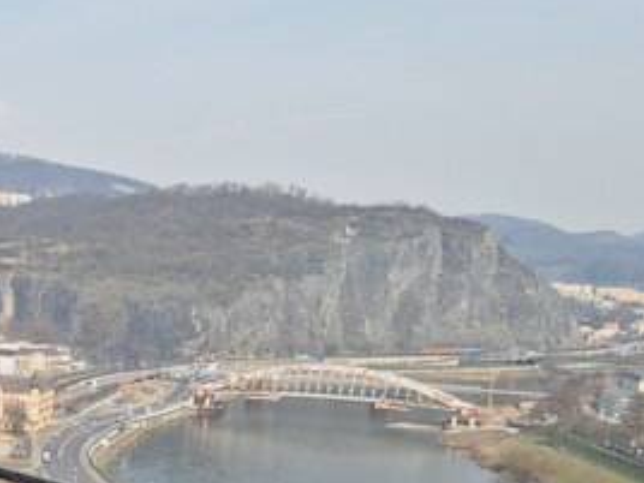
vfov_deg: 20.6
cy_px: 573
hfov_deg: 25.5
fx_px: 1246
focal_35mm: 67
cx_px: -159
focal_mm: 5.4
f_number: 1.8
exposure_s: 1/1072
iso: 50
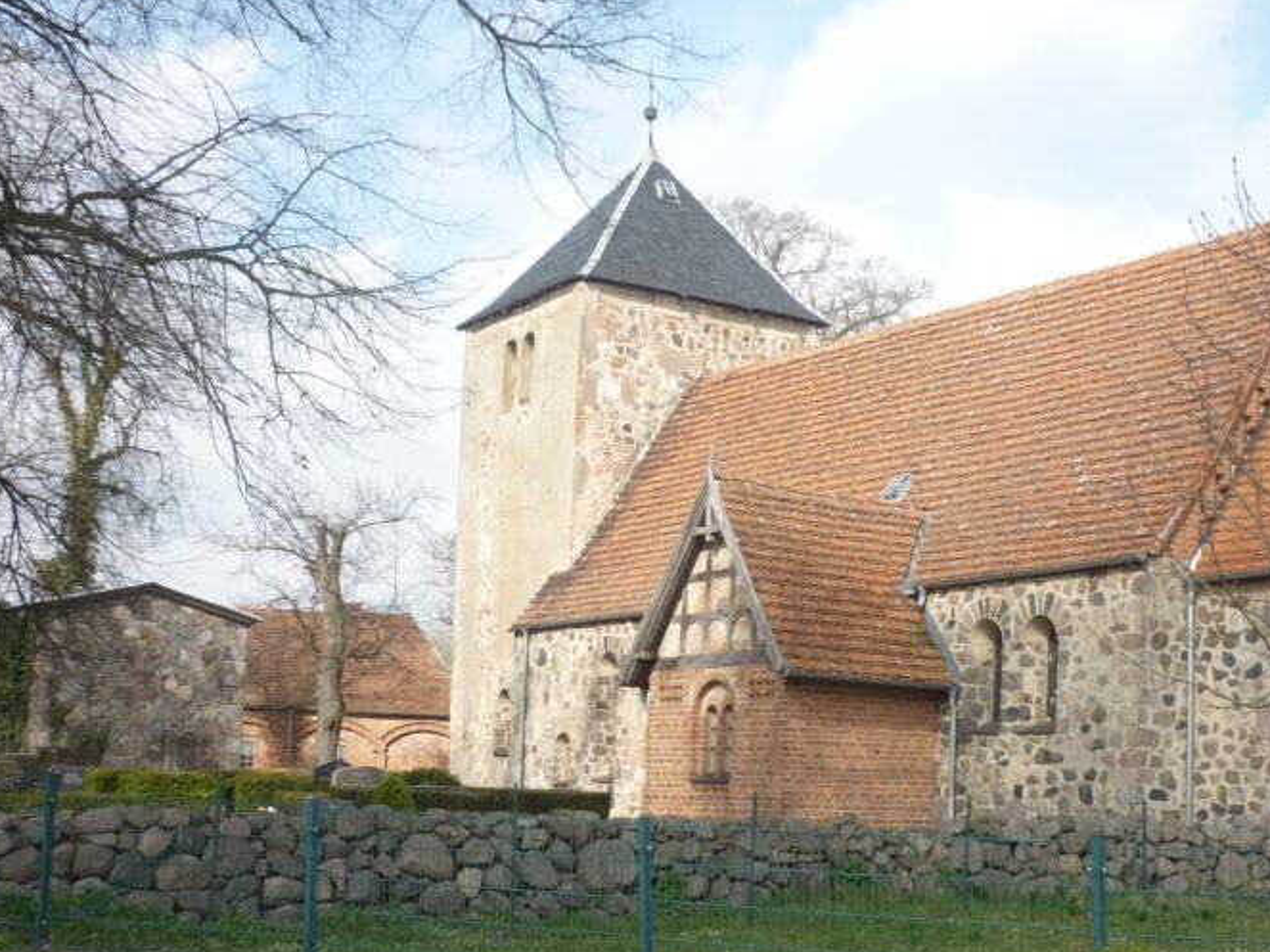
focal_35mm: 51
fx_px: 1871
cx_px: 818
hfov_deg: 37.2
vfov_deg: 28.5
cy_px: 561
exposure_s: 1/800
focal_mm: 5.5
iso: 100
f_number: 2.8
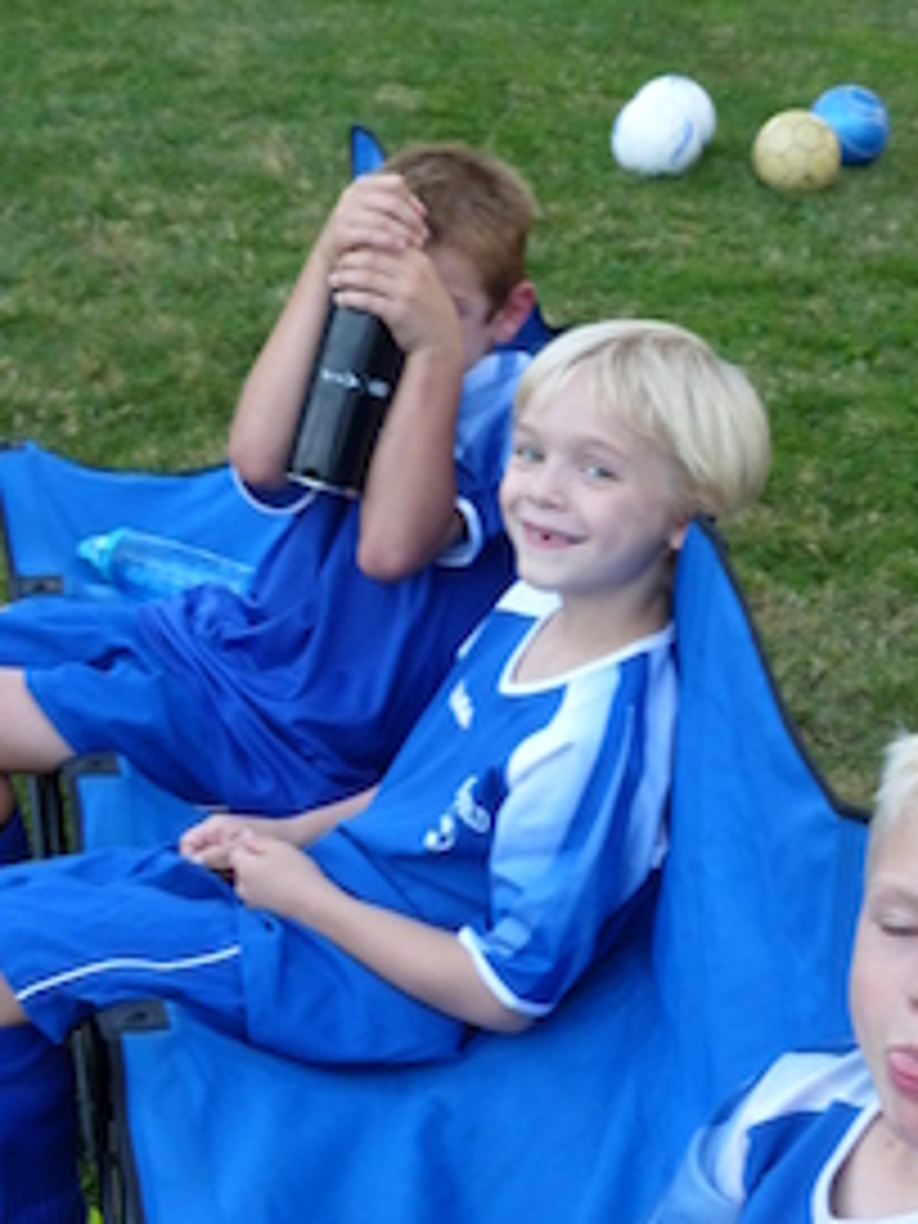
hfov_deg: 20.3
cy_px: 792
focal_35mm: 72
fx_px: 2546
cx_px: 662
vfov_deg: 26.9
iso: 320
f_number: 2.8
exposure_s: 1/60
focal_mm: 8.7
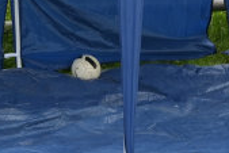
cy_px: -55
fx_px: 1229
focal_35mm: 193
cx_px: 57
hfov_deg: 10.6
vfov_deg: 7.1
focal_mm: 32
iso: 400
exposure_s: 1/800
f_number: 4
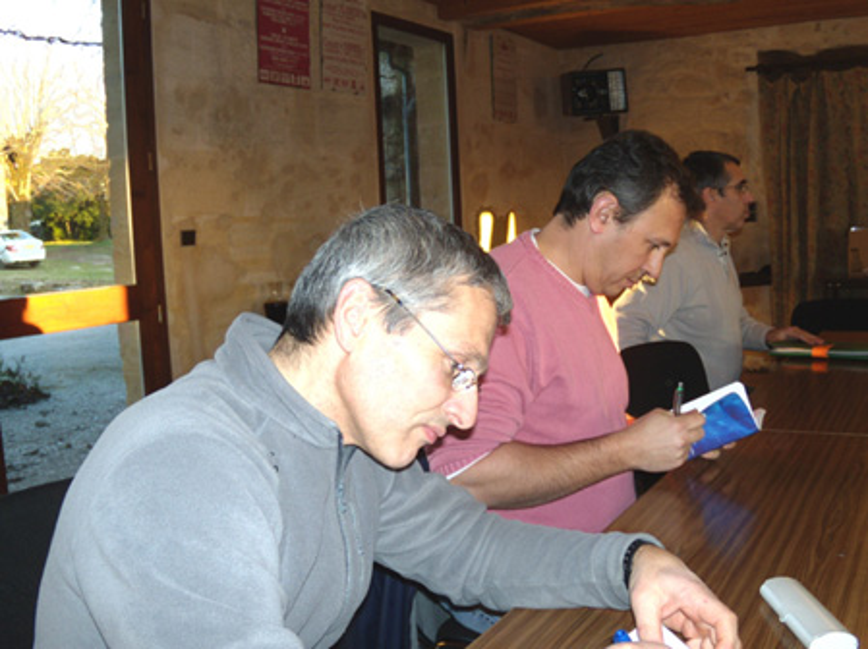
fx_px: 902
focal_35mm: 36
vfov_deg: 39.6
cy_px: 324
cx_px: 434
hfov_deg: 51.4
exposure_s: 1/30
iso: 80
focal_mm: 6.4
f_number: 3.6
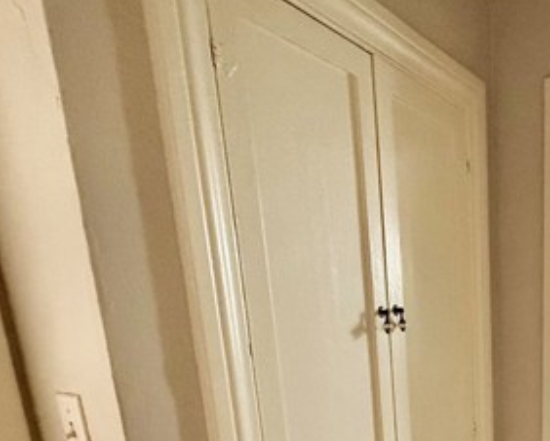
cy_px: 418
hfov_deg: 49.4
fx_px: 505
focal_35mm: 31
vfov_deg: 42.2
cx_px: 517
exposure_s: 1/60
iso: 500
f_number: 2.2
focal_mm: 2.22
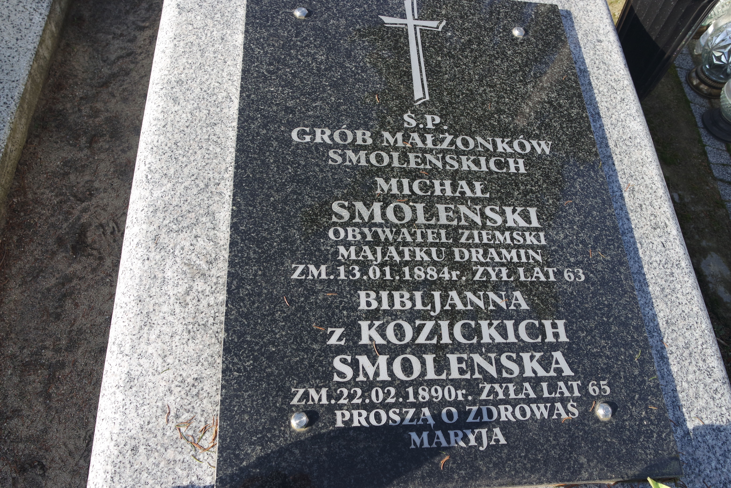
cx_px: 366
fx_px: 487
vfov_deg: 53.1
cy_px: 244
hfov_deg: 73.7
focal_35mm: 24
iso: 100
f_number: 5
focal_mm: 16
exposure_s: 1/200
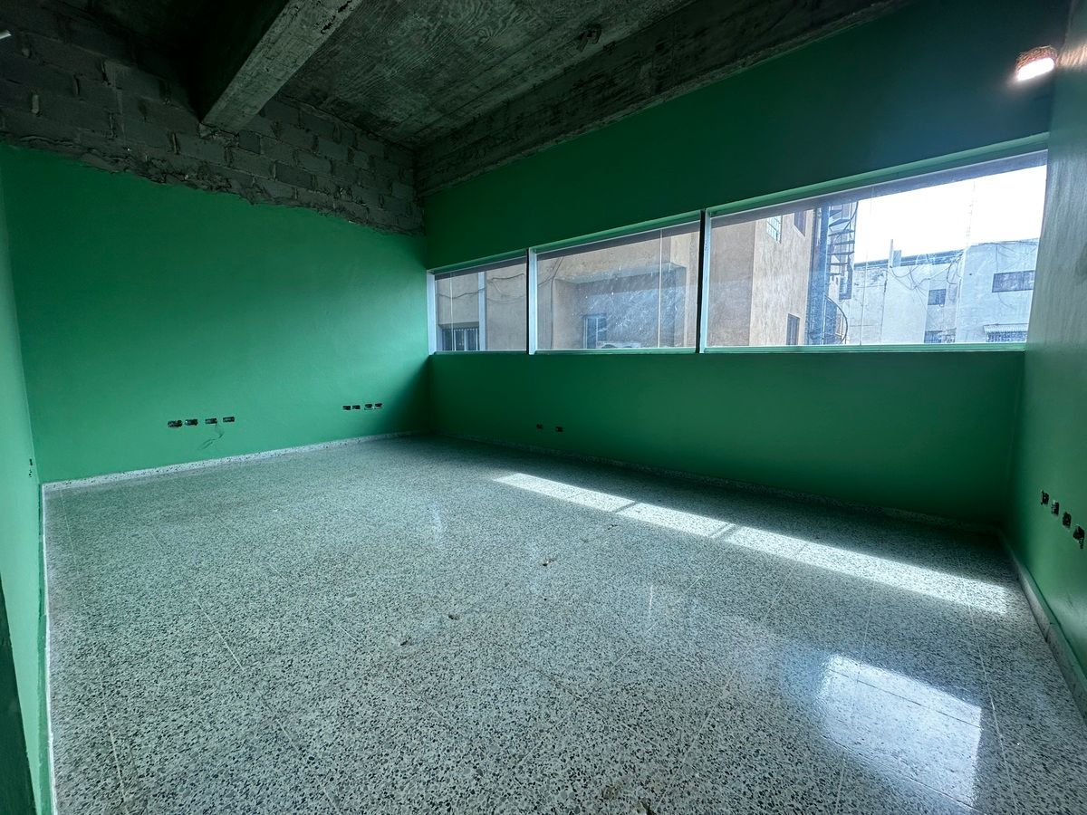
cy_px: 408
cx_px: 544
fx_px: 440
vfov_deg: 85.7
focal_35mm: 14
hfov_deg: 102.1
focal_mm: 2.22
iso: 64
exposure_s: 1/120
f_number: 2.2
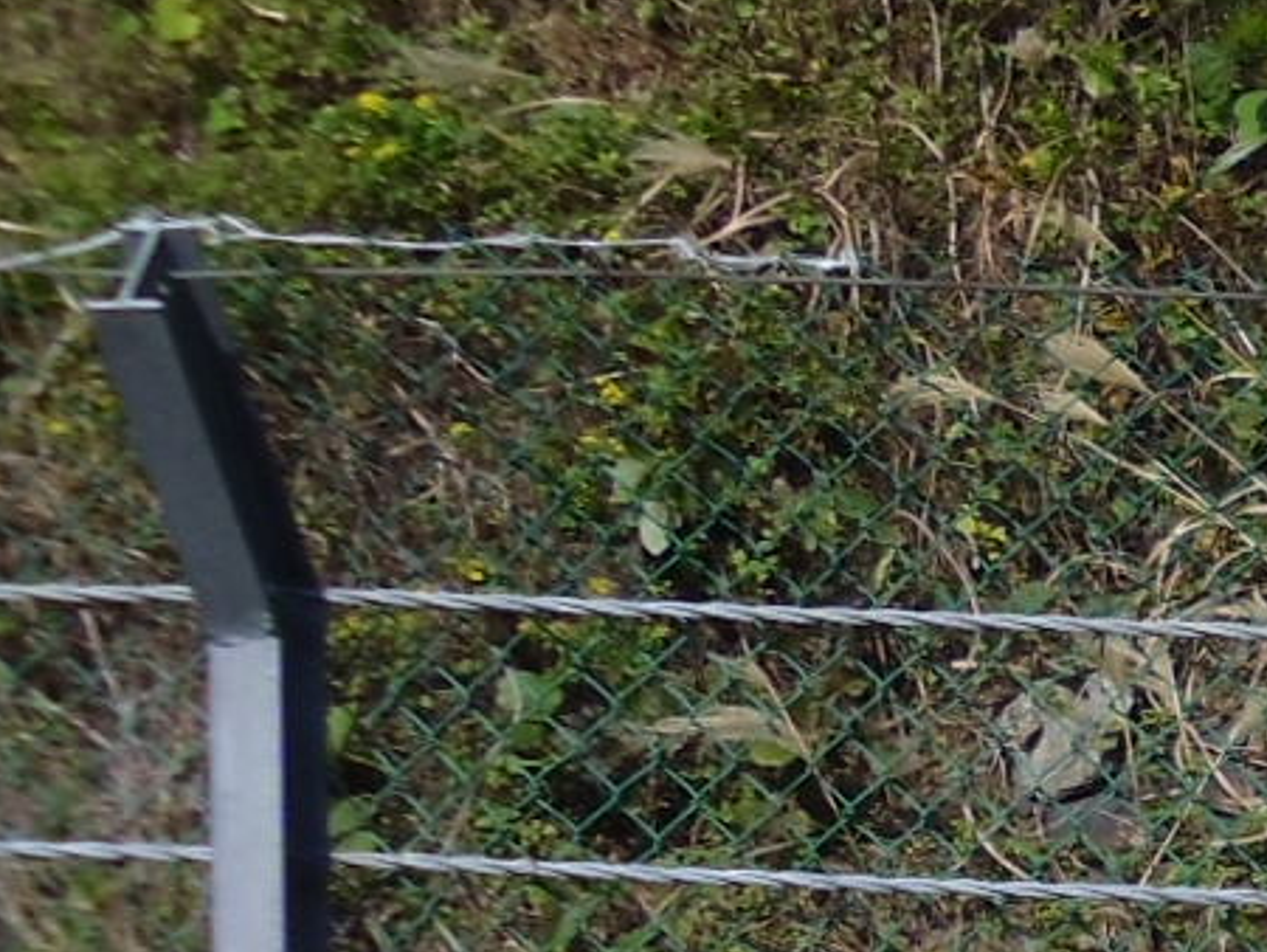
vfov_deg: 10.3
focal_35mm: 141
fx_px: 5164
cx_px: 2466
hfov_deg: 12.5
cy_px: 1203
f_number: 9.5
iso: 80
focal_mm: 5.6
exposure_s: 1/152
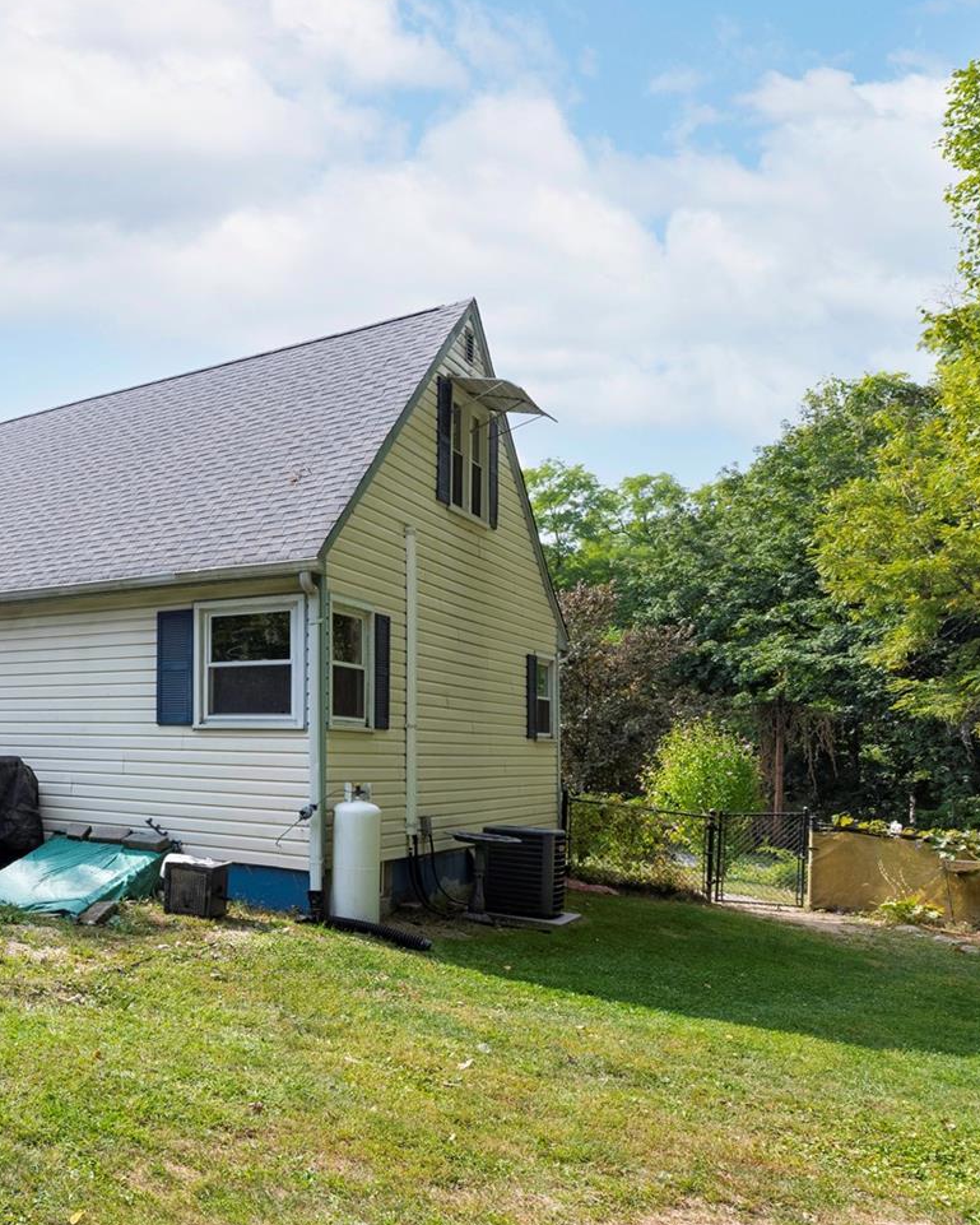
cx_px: -145
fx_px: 1015
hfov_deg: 39.8
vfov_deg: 61.8
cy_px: 714
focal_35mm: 28
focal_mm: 14
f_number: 9
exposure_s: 1/800
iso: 320
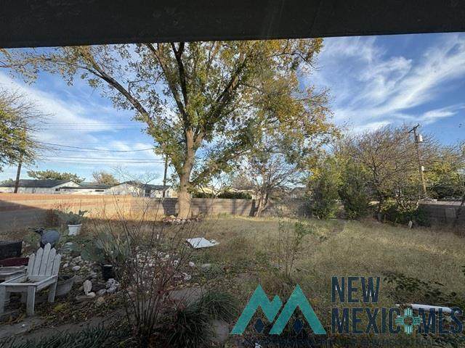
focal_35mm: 14
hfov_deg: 102.1
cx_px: 232
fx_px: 188
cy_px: 174
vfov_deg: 85.7
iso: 40
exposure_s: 1/515
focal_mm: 2.22
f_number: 2.2
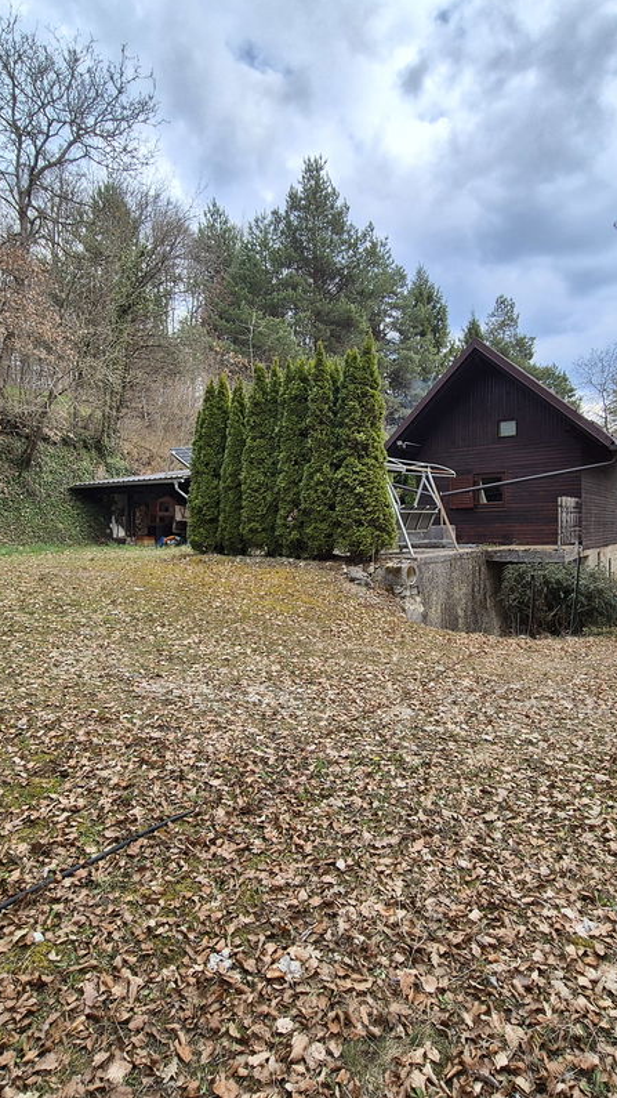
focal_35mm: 19
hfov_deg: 58.3
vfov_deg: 89.6
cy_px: 547
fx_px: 553
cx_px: 326
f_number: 2.2
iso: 50
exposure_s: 1/501
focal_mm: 2.2
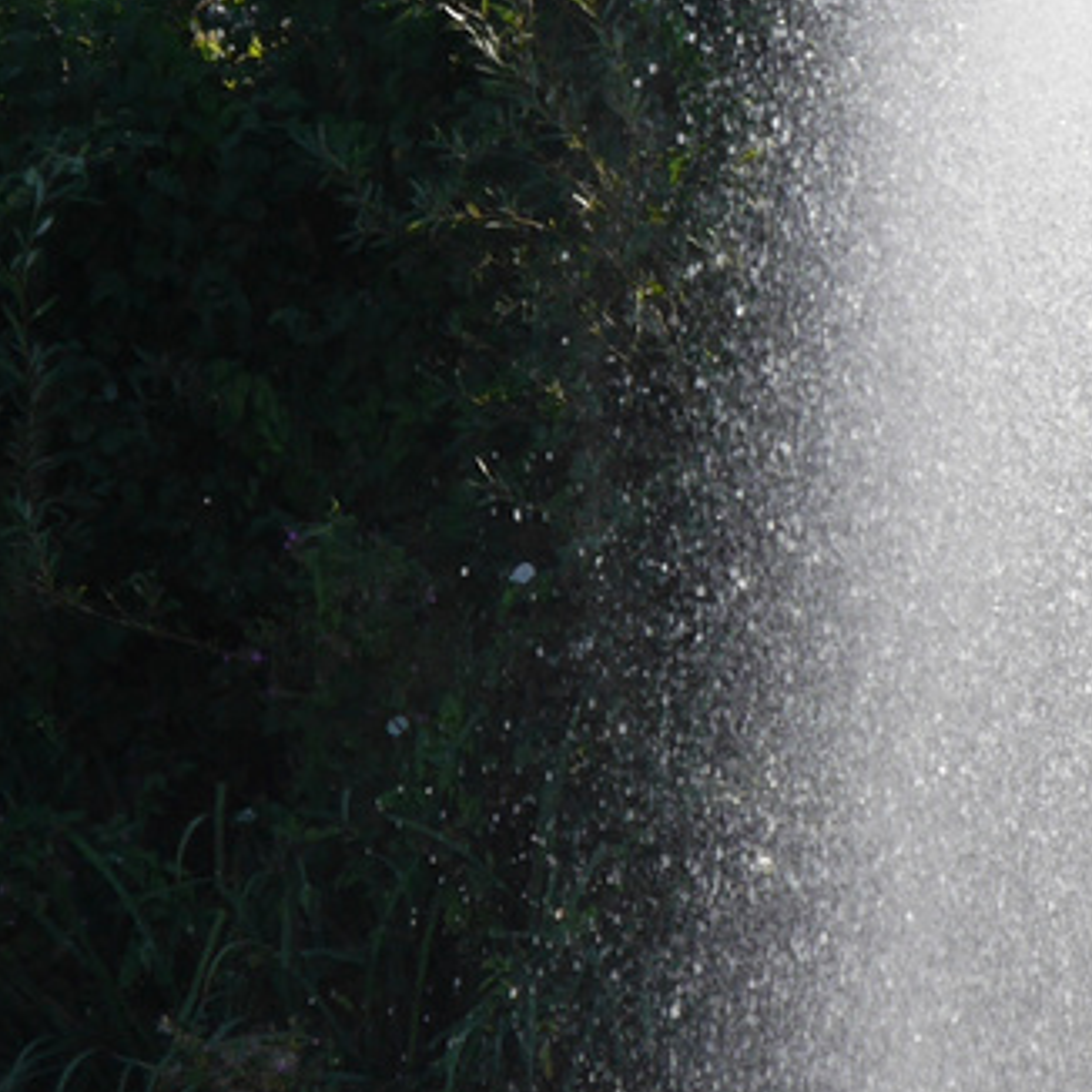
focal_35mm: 850
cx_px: 1645
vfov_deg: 2.1
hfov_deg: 2.1
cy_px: 563
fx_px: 30337
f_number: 5.6
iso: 160
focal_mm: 109
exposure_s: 1/500
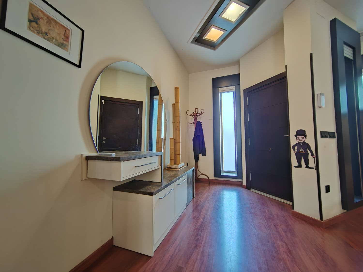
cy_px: 136
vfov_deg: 89.9
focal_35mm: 13
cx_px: 182
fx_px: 136
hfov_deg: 106.2
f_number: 2.2
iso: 1000
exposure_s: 1/25
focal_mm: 2.16
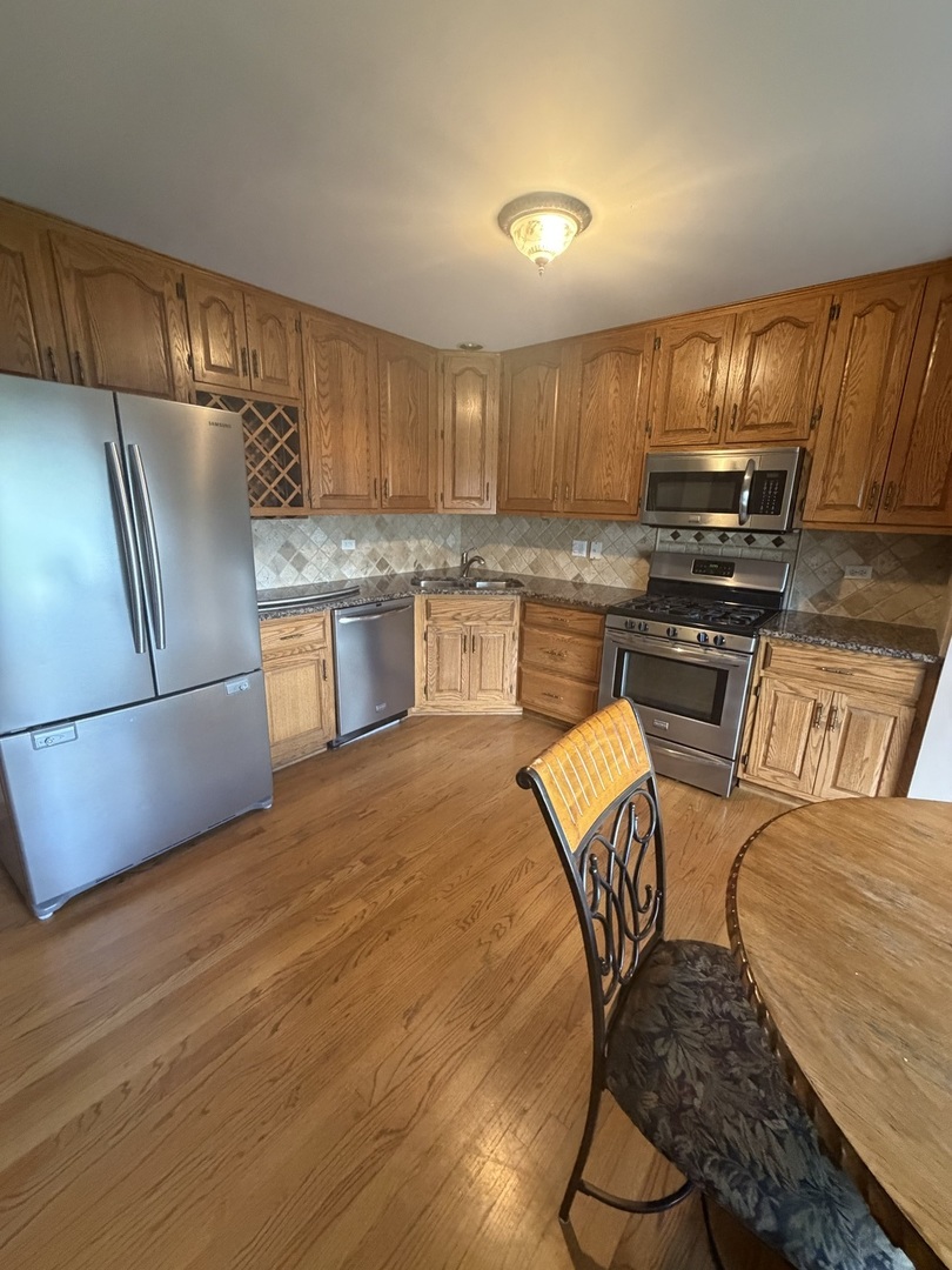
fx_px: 513
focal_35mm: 14
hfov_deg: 85.7
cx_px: 476
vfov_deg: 102.1
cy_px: 635
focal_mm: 2.22
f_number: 2.2
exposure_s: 1/60
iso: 500
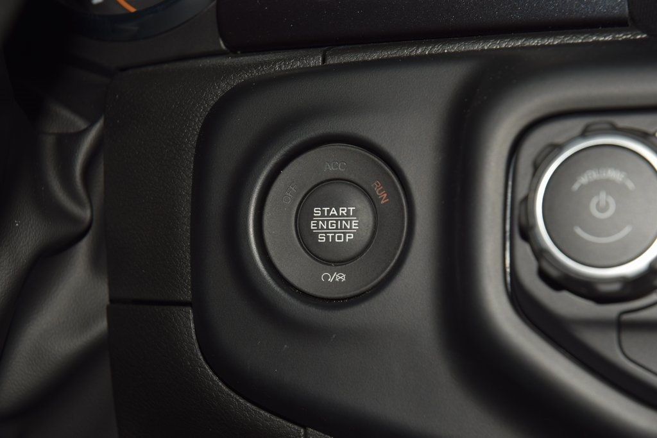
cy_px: 219
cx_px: 328
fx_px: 1916
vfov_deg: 13.0
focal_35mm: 105
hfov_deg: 19.5
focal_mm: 70
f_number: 8
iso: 100
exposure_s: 1/125
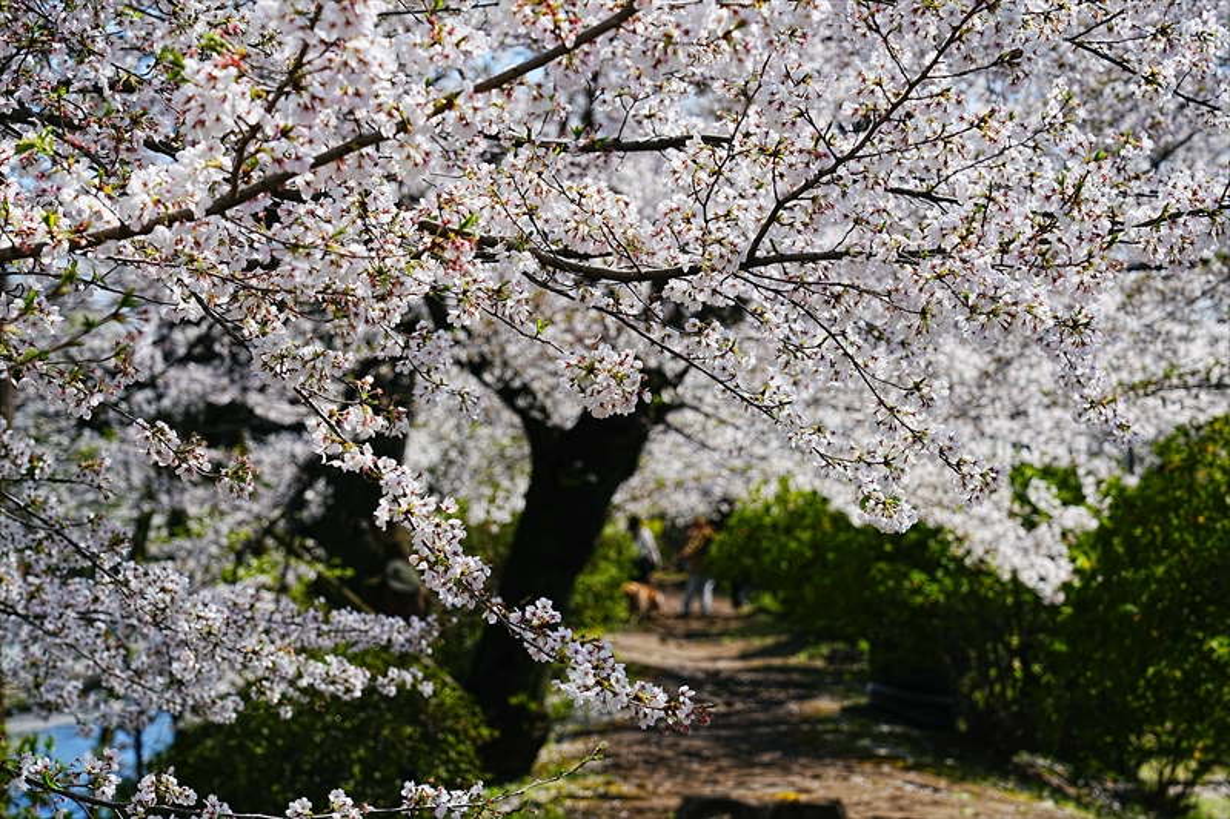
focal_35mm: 105
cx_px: 615
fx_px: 3587
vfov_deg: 13.0
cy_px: 410
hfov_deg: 19.5
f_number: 6.3
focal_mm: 105
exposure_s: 1/400
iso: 100
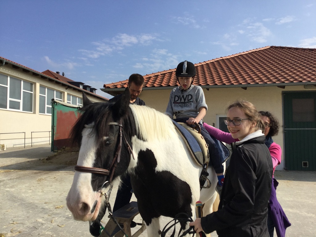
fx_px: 283
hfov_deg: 58.4
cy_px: 118
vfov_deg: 45.4
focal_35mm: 31
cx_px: 158
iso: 25
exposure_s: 1/1698
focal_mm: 3.3
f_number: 2.4
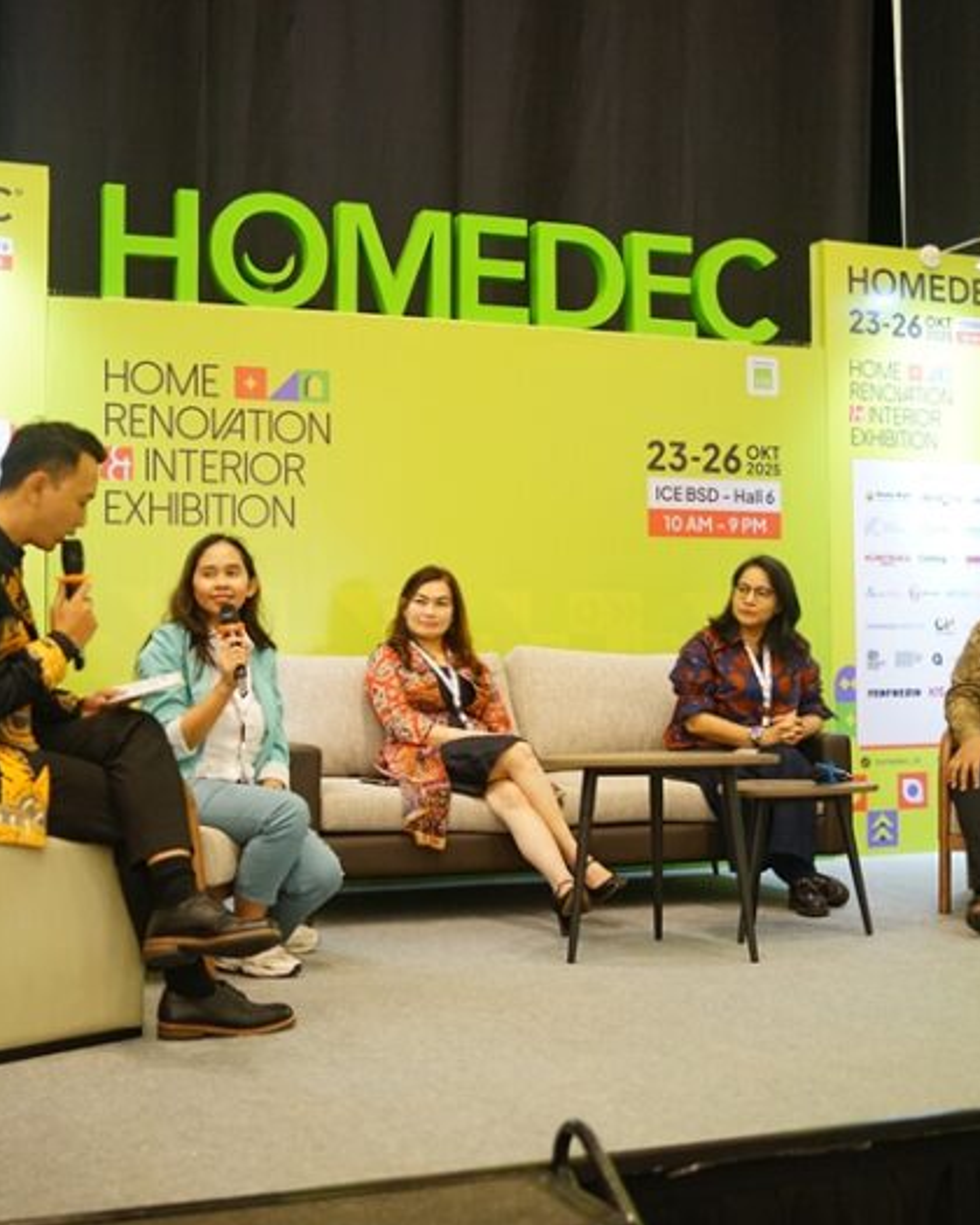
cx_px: 476
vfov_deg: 37.3
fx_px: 1813
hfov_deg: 30.3
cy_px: 617
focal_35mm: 50
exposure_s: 1/160
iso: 800
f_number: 1.4
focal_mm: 35
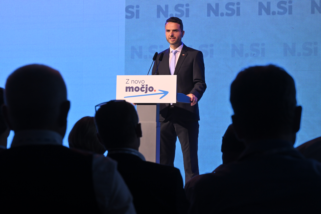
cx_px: 160
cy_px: 107
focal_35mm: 180
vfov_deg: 7.6
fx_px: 1605
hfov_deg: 11.4
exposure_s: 1/50
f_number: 16
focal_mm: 180
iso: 1000
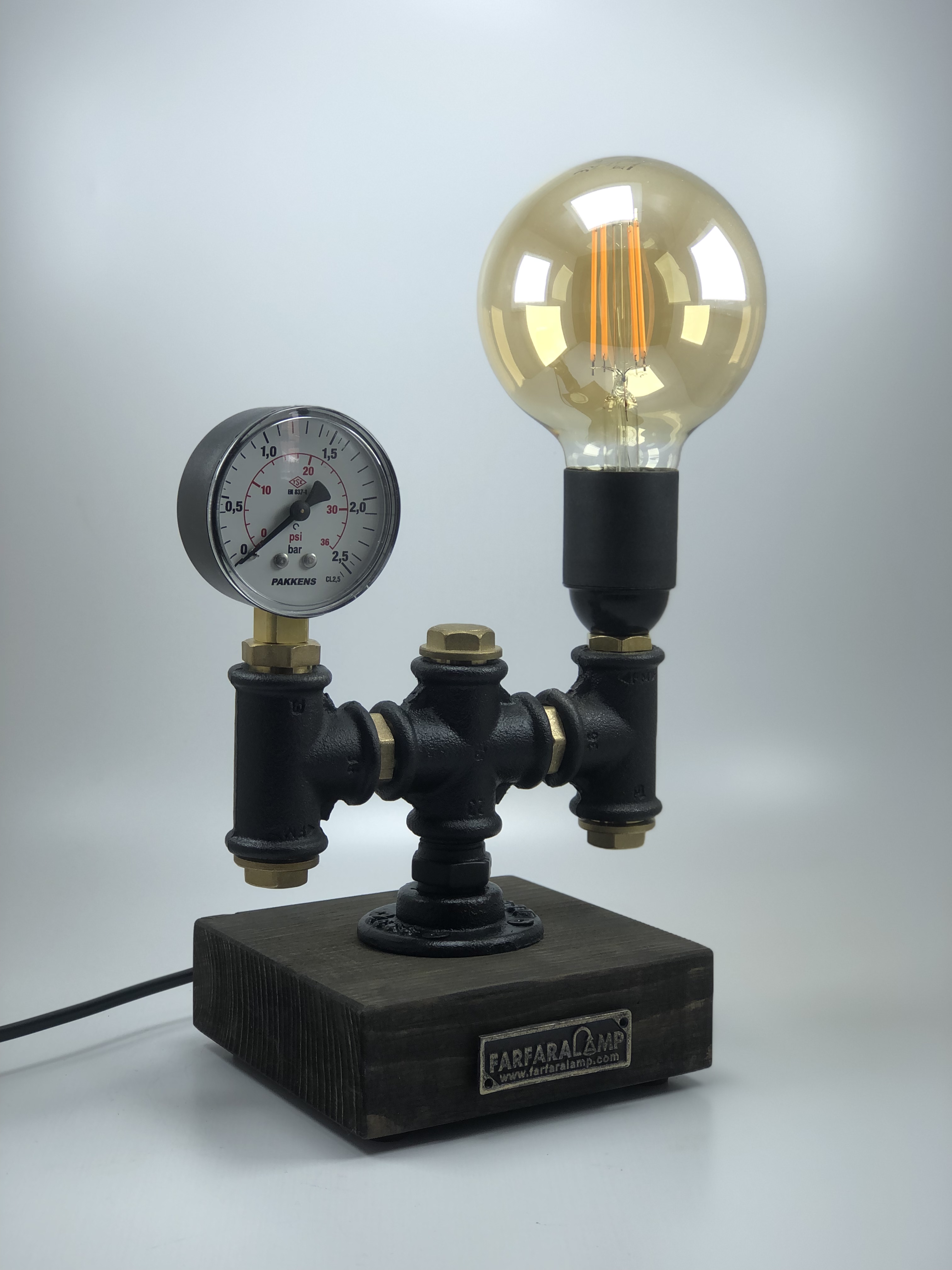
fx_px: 2090
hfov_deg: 25.7
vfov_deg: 33.8
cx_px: 476
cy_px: 635
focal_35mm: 57
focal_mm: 6.6
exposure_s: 1/107
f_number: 2.8
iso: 20
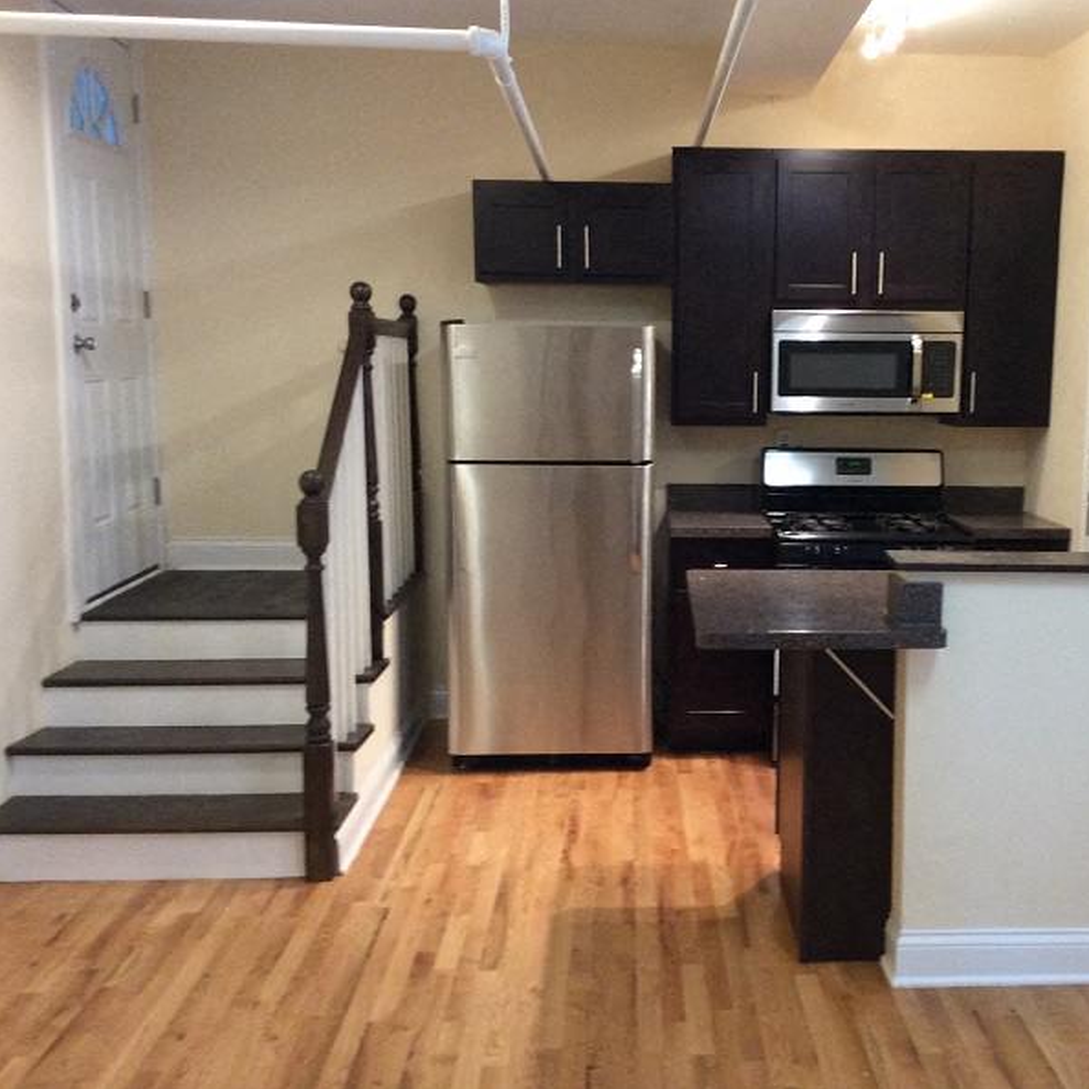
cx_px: 730
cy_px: 545
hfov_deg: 43.2
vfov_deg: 43.9
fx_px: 1353
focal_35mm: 38
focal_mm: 3.3
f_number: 2.4
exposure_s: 1/24
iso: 125
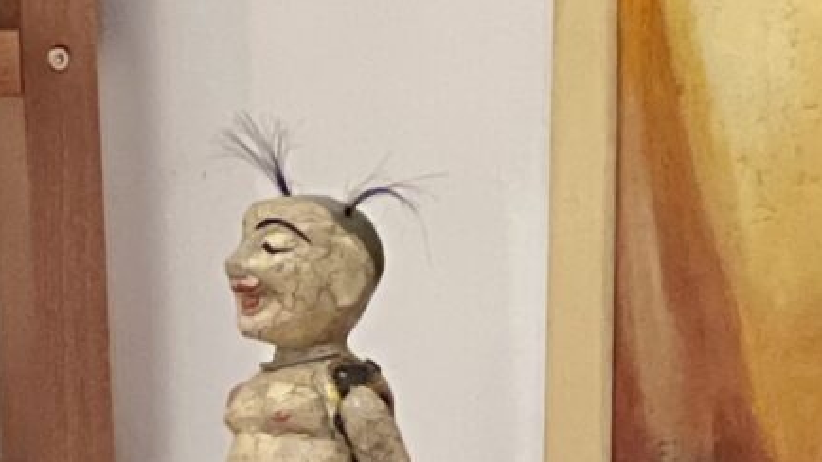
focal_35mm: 495
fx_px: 10788
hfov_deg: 4.3
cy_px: 1513
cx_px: 1025
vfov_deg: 2.4
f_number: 2.8
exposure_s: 1/25
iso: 400
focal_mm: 9
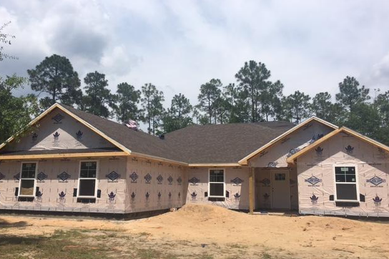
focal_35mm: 31
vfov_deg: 42.3
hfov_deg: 60.3
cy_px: 137
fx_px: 335
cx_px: 192
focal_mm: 4.15
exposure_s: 1/2959
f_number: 2.2
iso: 25
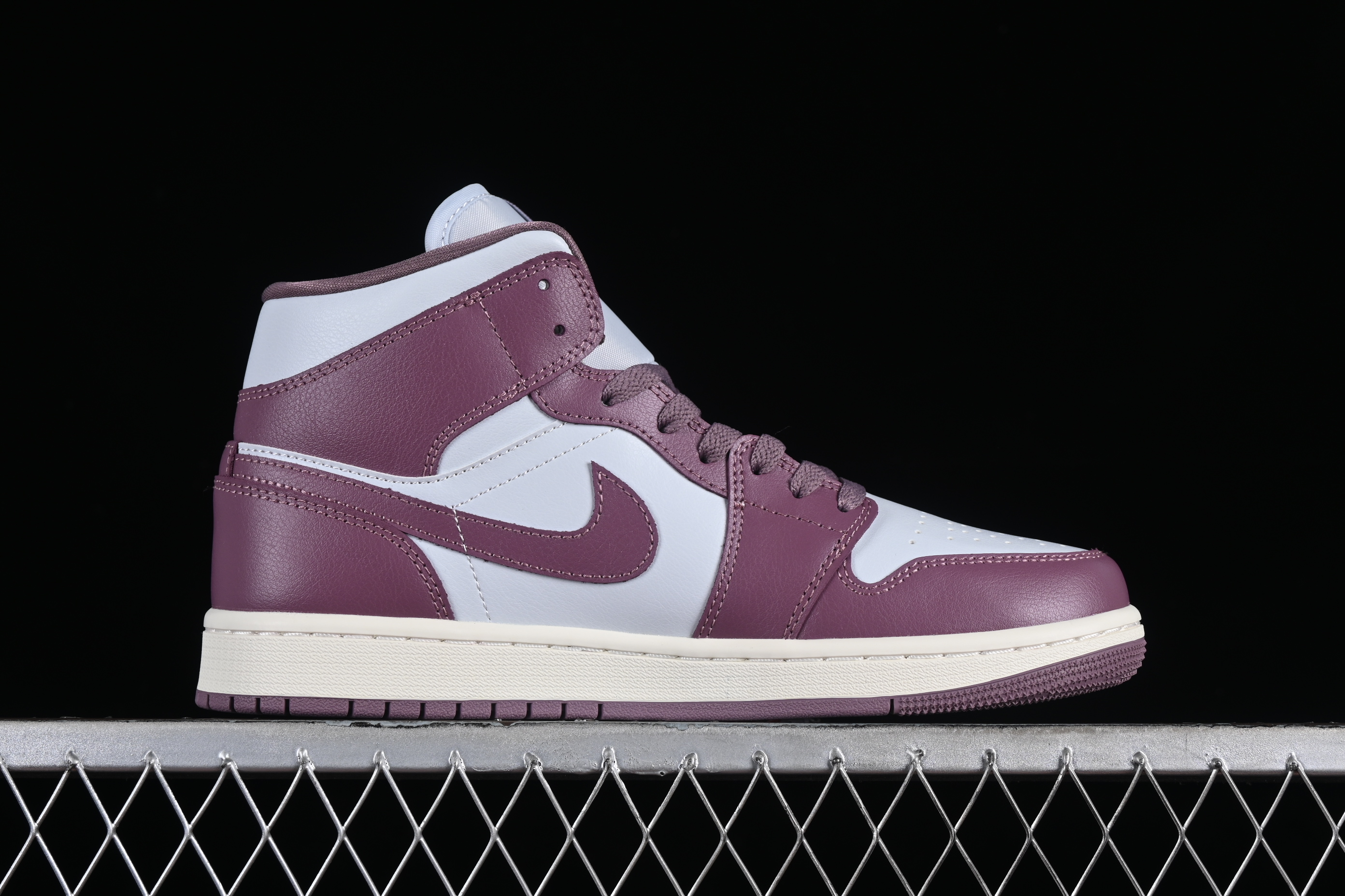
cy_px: 448
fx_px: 2802
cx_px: 672
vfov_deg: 18.2
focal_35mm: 75
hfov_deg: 27.0
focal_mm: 50
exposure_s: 1/80
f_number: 8
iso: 160
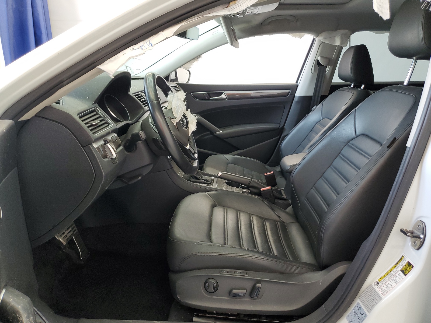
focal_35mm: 26
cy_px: 162
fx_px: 324
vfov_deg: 53.1
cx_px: 216
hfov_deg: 67.3
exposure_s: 1/60.2
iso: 71
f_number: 1.5
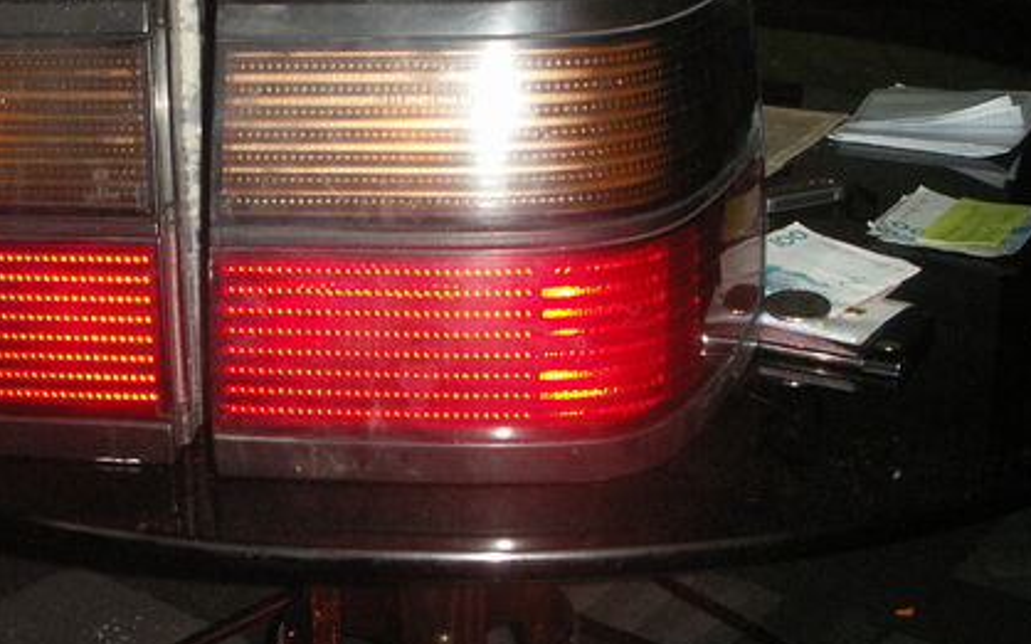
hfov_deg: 33.5
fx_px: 1685
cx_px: 294
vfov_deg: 21.5
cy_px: 188
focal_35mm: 60
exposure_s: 1/40
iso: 160
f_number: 3.5
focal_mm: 7.7
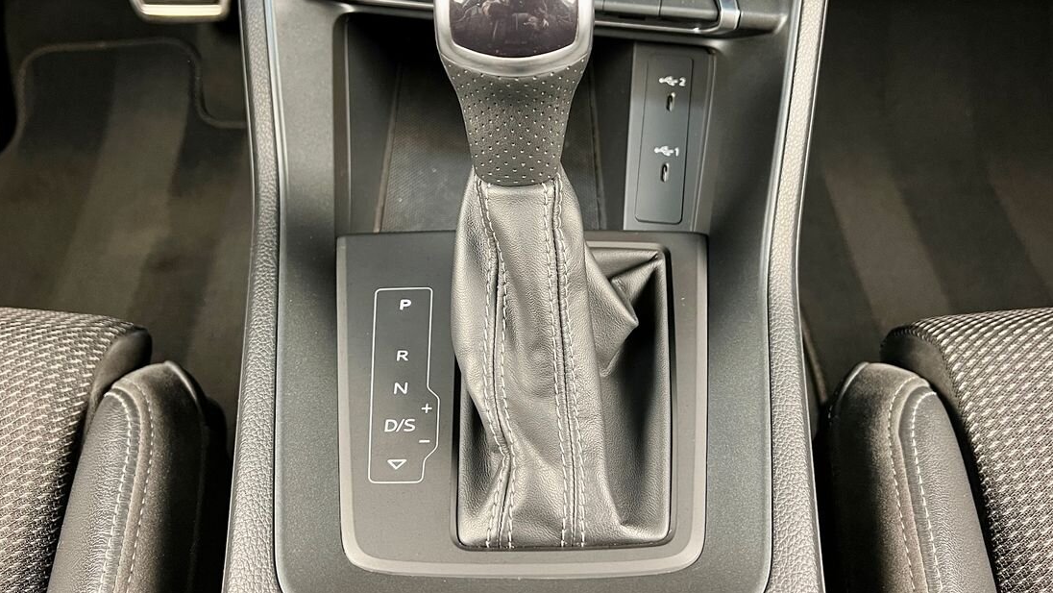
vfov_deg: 37.5
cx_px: 526
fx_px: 866
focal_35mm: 31
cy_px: 216
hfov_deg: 62.6
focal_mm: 5.7
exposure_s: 1/47
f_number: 1.5
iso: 500
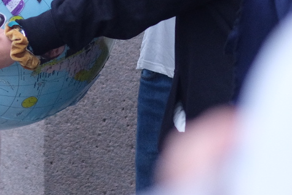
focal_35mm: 314
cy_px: -58
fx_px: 2548
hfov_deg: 6.5
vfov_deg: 4.4
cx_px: -31
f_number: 1.2
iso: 1250
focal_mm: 56
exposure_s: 1/6400
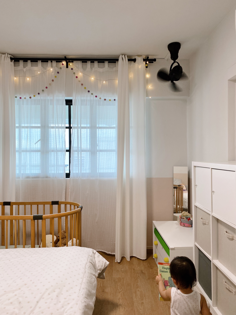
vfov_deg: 67.3
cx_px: 118
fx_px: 236
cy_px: 158
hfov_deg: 53.1
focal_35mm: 26
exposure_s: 1/111
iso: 125
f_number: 1.8
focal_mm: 4.25
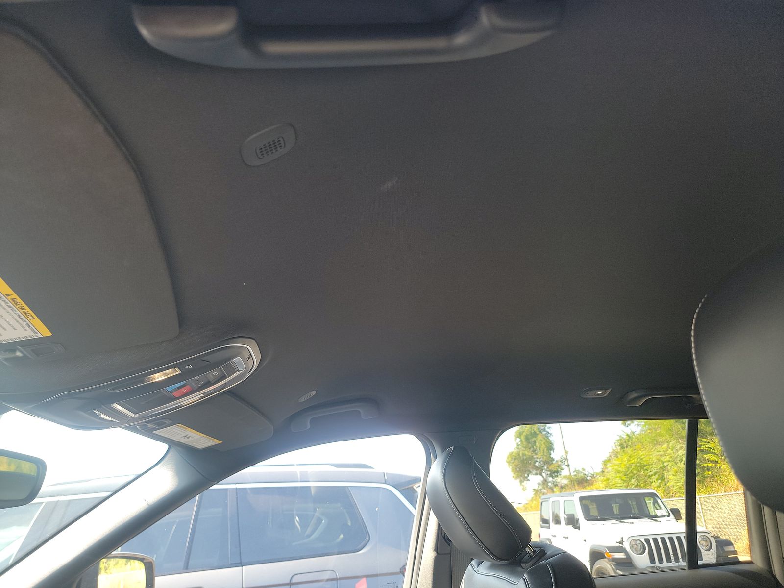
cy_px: 294
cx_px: 392
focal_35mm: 24
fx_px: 544
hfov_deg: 71.6
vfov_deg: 56.8
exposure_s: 1/59
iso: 86
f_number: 1.8
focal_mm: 6.7
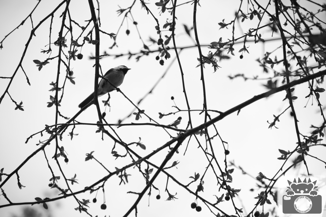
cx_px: 163
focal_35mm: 172
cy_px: 108
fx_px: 1561
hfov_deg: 11.9
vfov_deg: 8.0
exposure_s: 1/2500
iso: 100
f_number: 6
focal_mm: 115
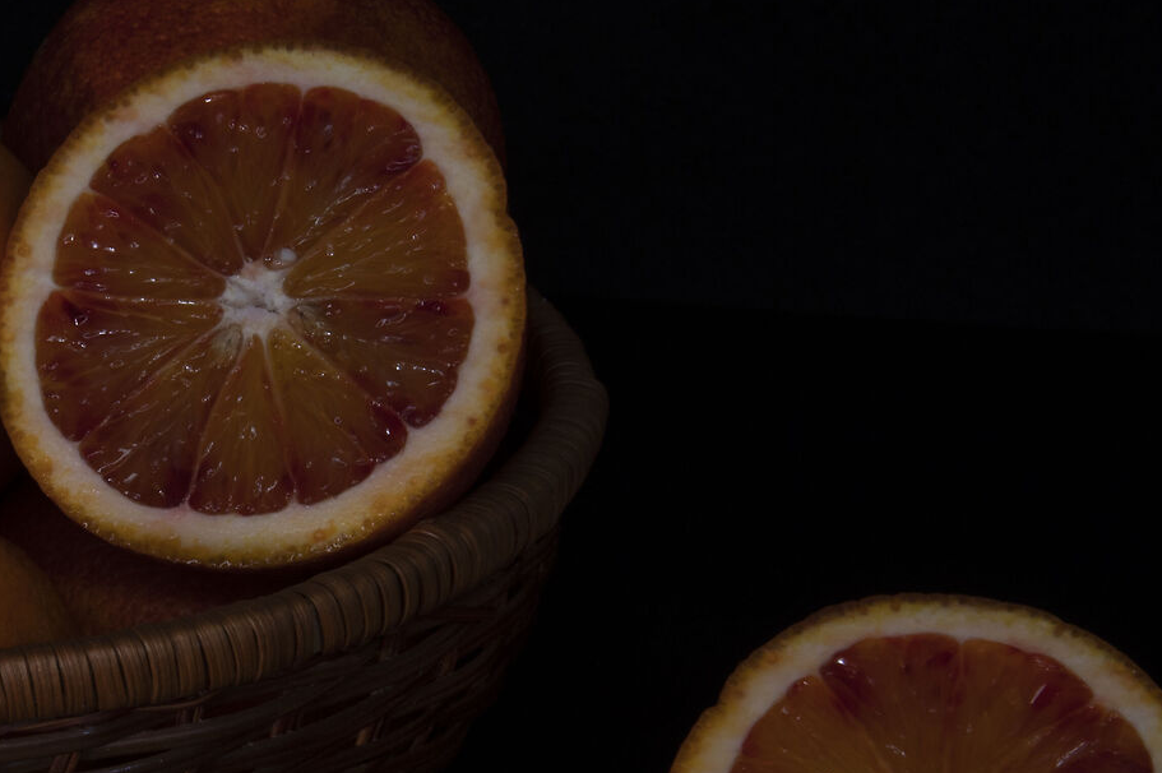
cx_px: 48
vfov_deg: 10.0
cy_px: 552
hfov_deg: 14.8
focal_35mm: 137
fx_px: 4419
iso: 100
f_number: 22
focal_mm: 52
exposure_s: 6
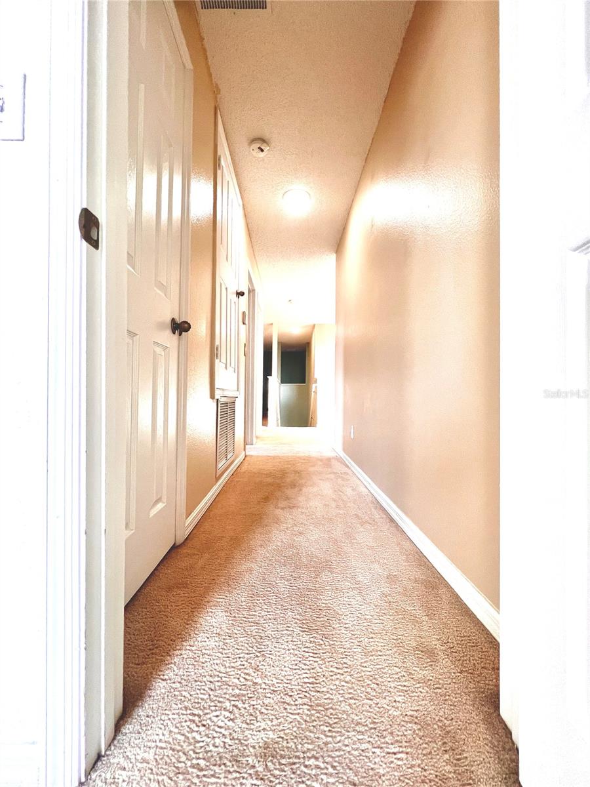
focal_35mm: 13
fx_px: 295
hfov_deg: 89.9
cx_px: 295
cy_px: 394
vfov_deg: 106.2
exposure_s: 1/120
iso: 200
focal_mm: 1.57
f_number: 1.8
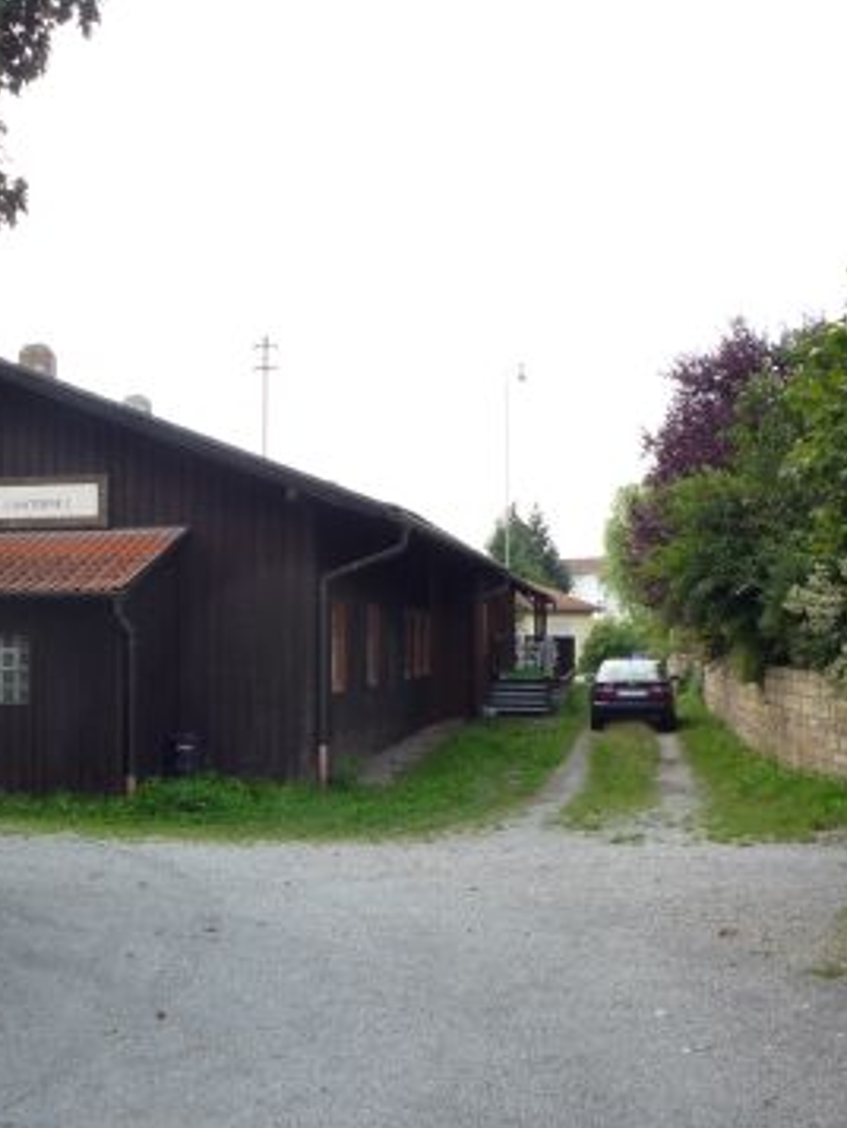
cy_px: 566
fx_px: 1402
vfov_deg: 43.8
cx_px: 205
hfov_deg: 32.9
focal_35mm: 43
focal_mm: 5.2
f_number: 4
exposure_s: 1/200
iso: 100
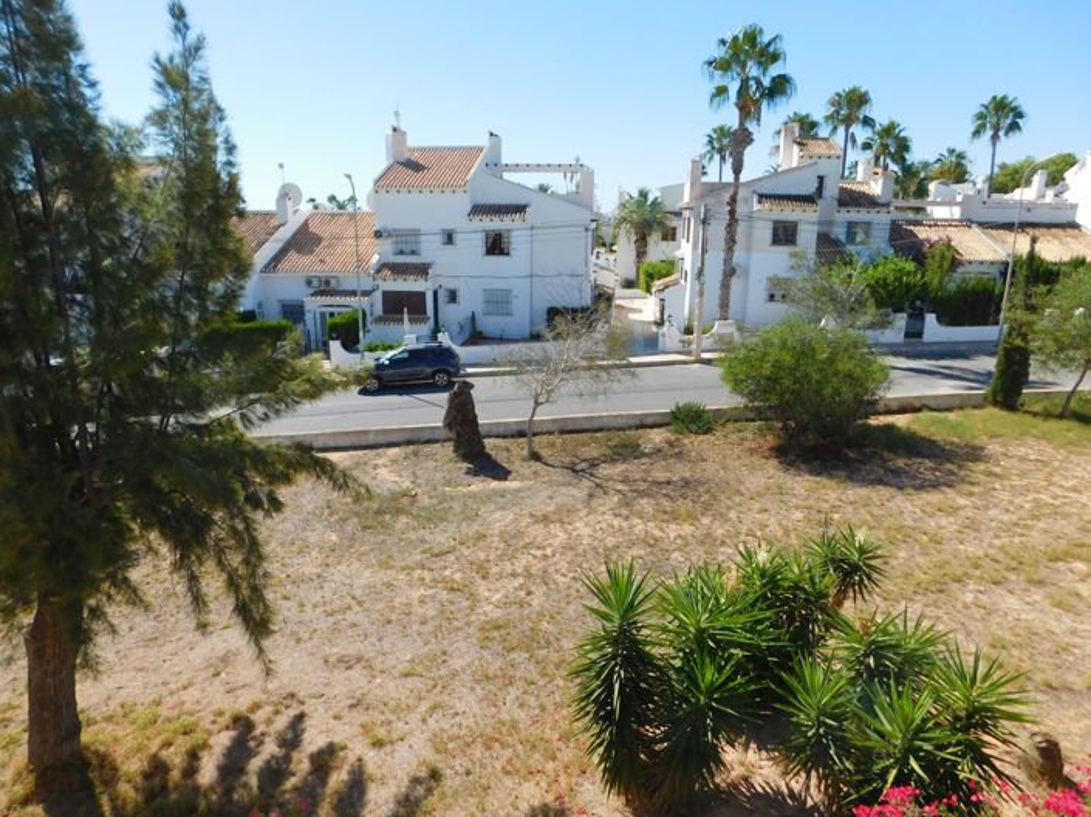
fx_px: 725
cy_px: 408
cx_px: 546
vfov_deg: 58.8
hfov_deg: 74.0
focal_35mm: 23
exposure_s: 1/400
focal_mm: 4
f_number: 6
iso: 125
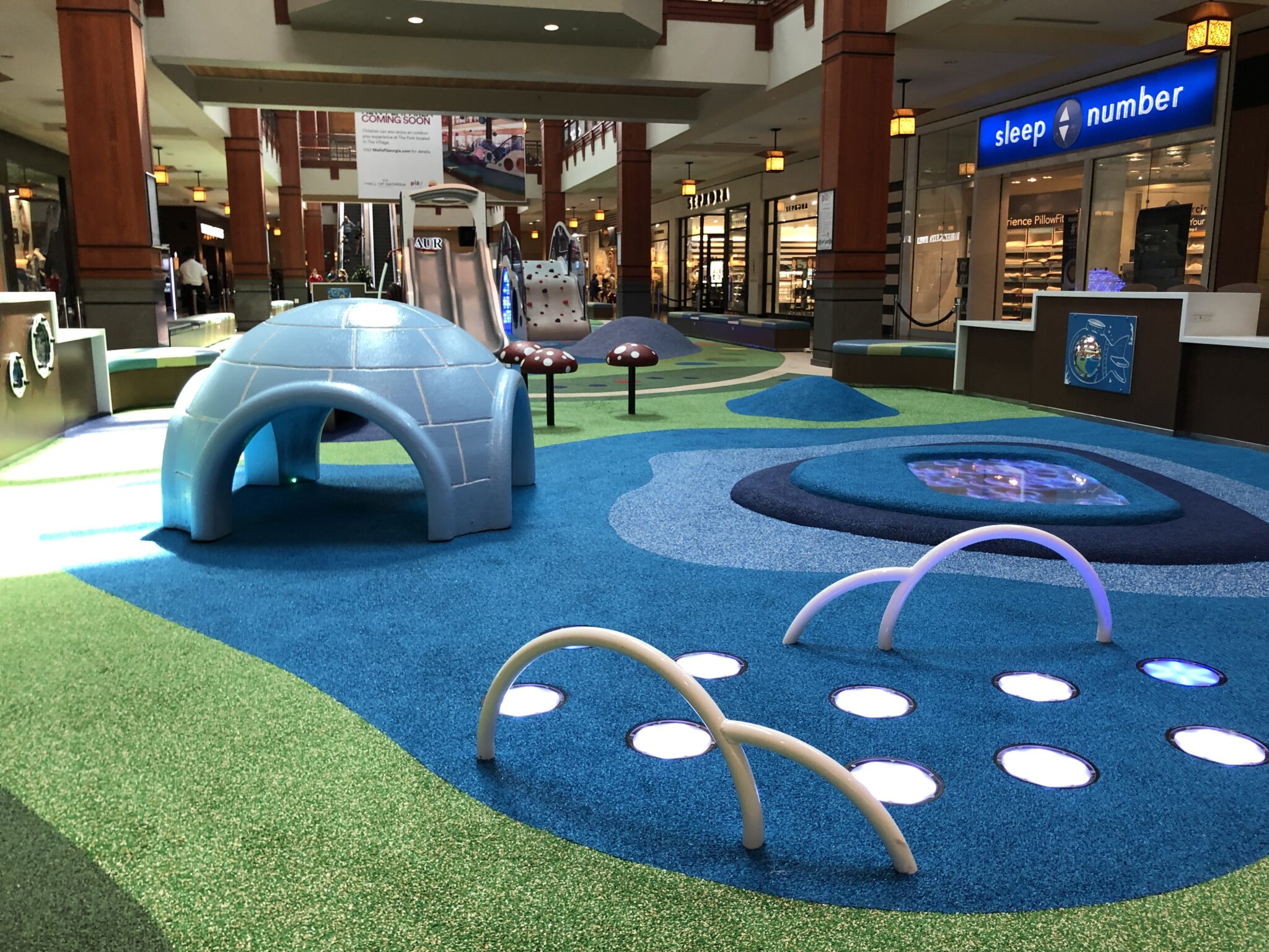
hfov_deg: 63.4
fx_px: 1026
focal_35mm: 28
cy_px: 476
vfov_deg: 49.7
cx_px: 634
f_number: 1.8
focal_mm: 4
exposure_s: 1/30
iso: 32
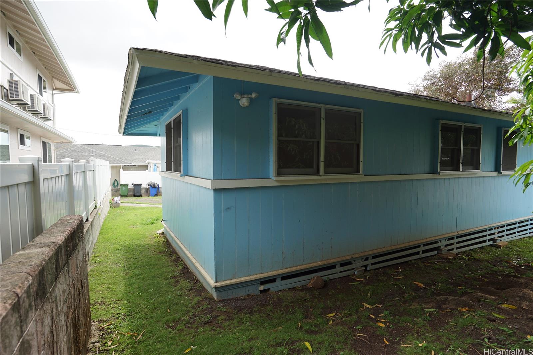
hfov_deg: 90.0
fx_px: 266
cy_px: 178
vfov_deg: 67.4
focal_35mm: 18
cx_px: 266
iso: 100
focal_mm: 18
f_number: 5.6
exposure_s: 1/80
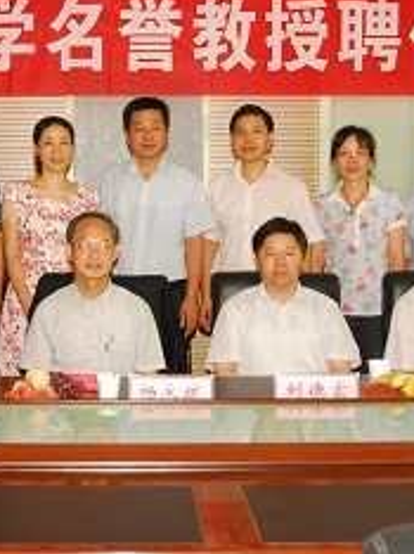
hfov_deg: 21.4
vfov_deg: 28.6
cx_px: 121
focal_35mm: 68
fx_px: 1086
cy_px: 258
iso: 250
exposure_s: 1/60
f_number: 5
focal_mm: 22
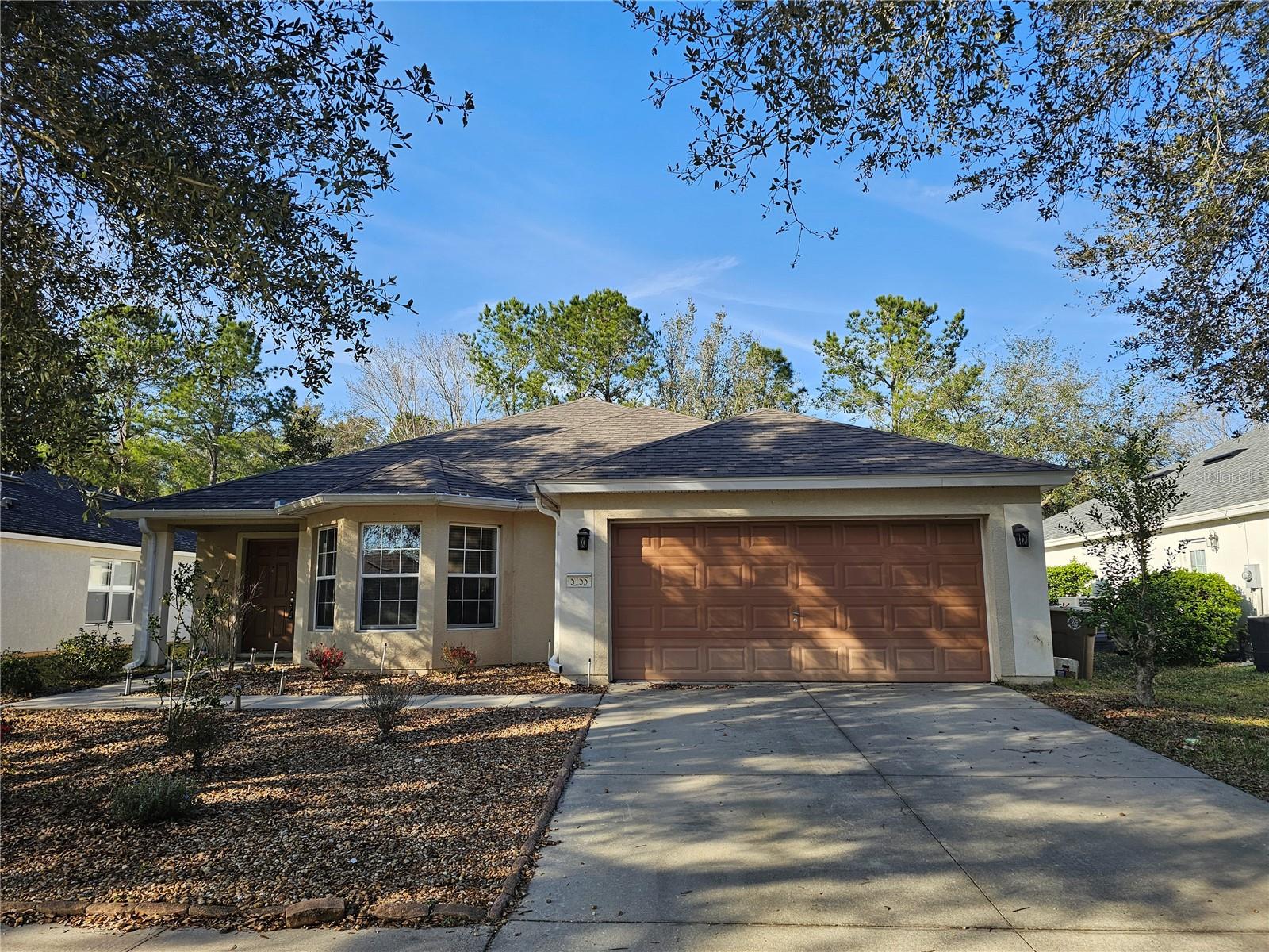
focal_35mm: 23
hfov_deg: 73.9
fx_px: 843
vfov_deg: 58.9
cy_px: 476
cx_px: 634
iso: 16
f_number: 1.7
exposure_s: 1/477
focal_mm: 6.3
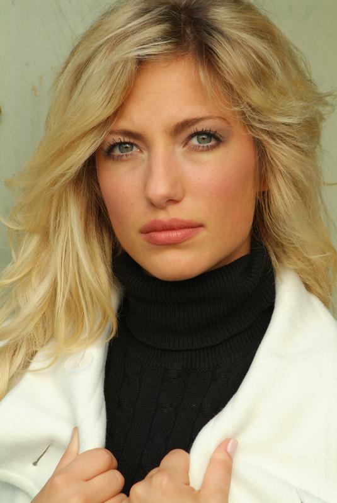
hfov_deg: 7.7
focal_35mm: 180
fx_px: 2520
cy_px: 252
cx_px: 168
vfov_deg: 11.4
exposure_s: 1/90
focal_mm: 120
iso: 200
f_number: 8
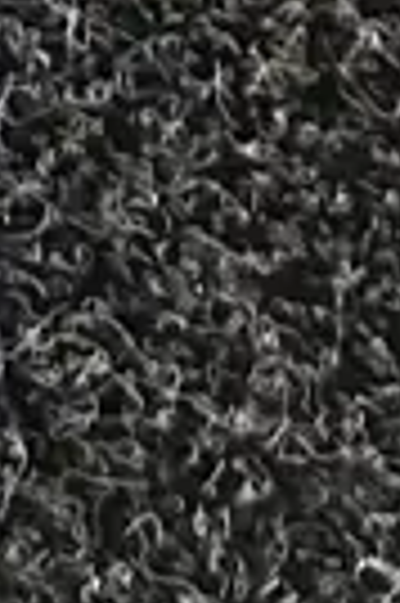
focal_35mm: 191
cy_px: -1107
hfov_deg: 6.3
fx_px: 3191
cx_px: -993
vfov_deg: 9.0
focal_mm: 6.86
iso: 640
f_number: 1.78
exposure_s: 1/33
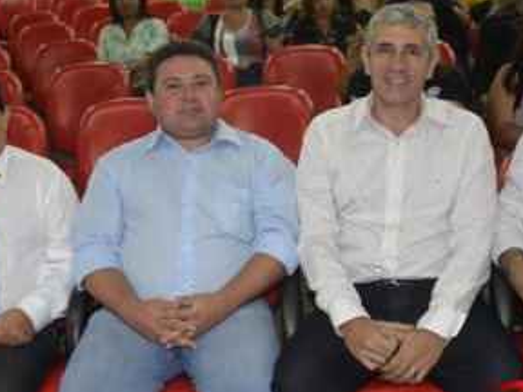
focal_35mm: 60
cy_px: 201
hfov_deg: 32.2
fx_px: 907
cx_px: 287
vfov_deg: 24.4
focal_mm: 24
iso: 3200
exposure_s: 1/60
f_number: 3.8
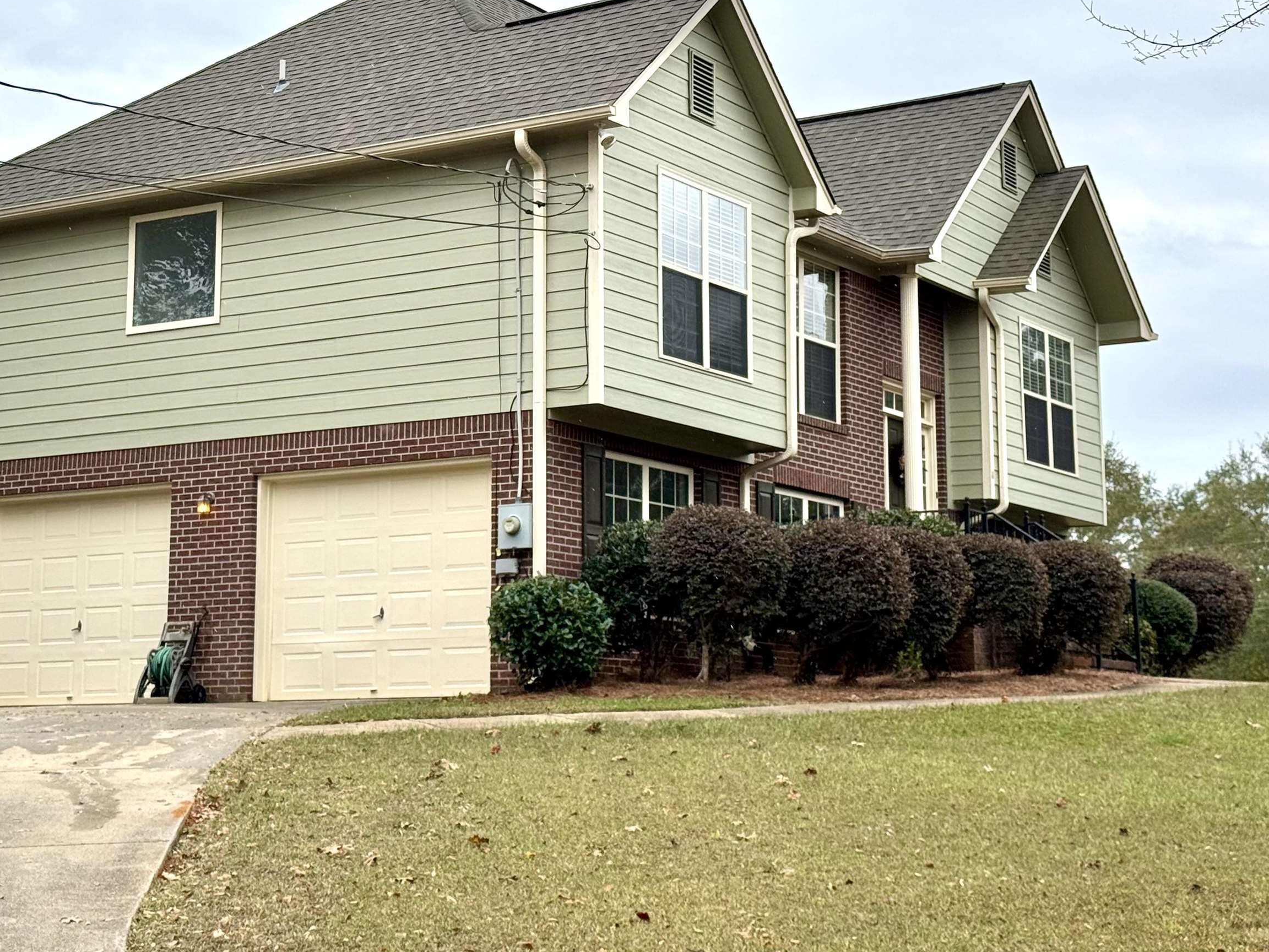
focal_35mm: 64
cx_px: 546
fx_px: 2346
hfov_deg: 30.2
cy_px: 345
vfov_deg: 22.9
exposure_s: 1/1724
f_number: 1.78
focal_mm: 6.76
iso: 64
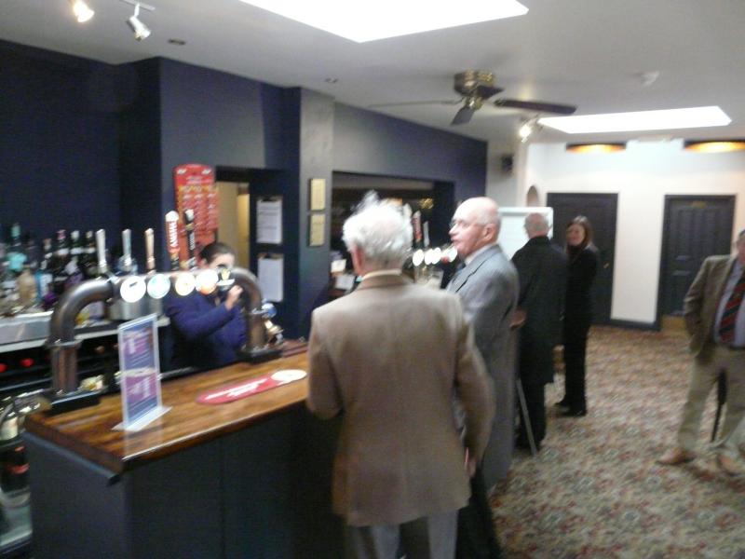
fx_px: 603
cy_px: 280
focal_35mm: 28
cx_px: 372
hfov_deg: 63.4
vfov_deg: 49.7
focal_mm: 4.6
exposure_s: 1/30
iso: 800
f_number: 2.8
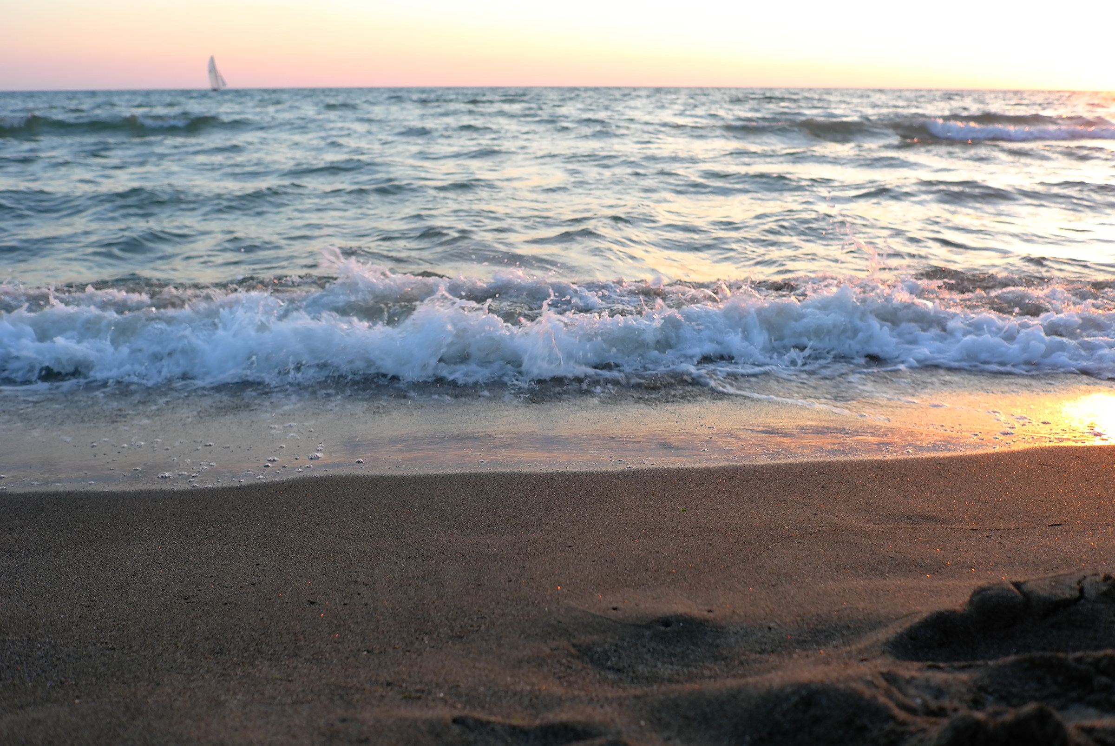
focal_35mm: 36
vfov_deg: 36.9
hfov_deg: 53.1
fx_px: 1116
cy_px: 373
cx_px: 558
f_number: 4
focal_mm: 24
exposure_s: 1/80
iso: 100
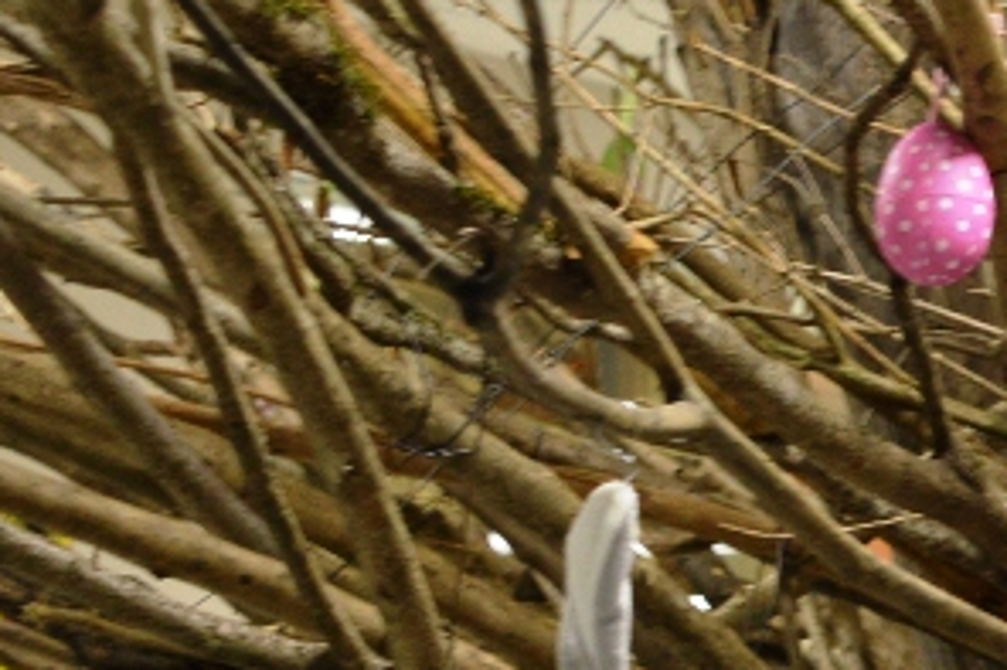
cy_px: 532
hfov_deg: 10.0
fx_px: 5507
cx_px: 1647
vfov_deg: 7.0
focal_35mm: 197
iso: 450
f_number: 6.3
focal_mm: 38
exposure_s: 1/25
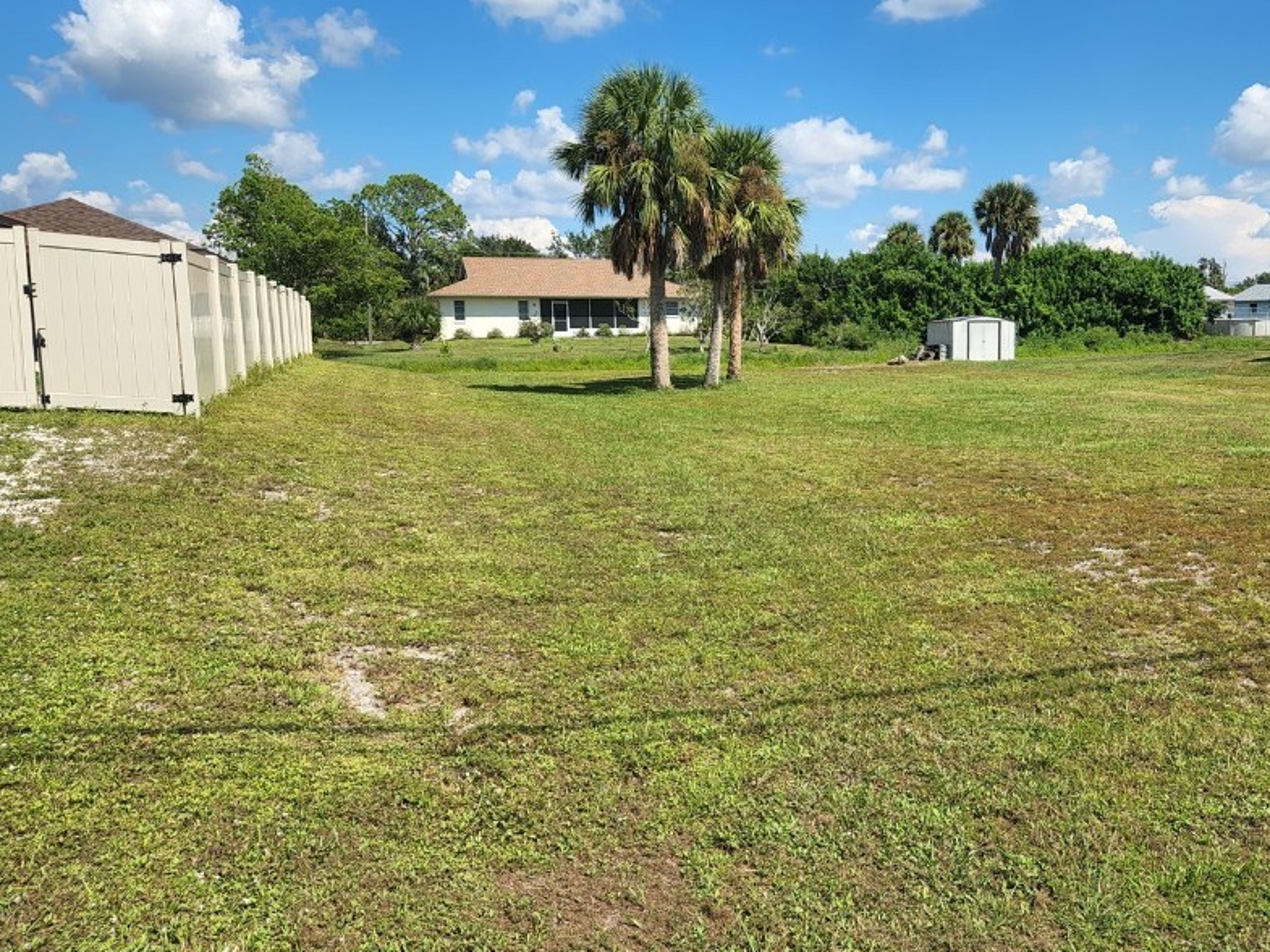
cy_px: 454
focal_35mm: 30
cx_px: 796
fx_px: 1101
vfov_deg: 46.8
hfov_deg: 59.2
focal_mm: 5.4
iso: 20
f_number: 1.8
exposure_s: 1/1414
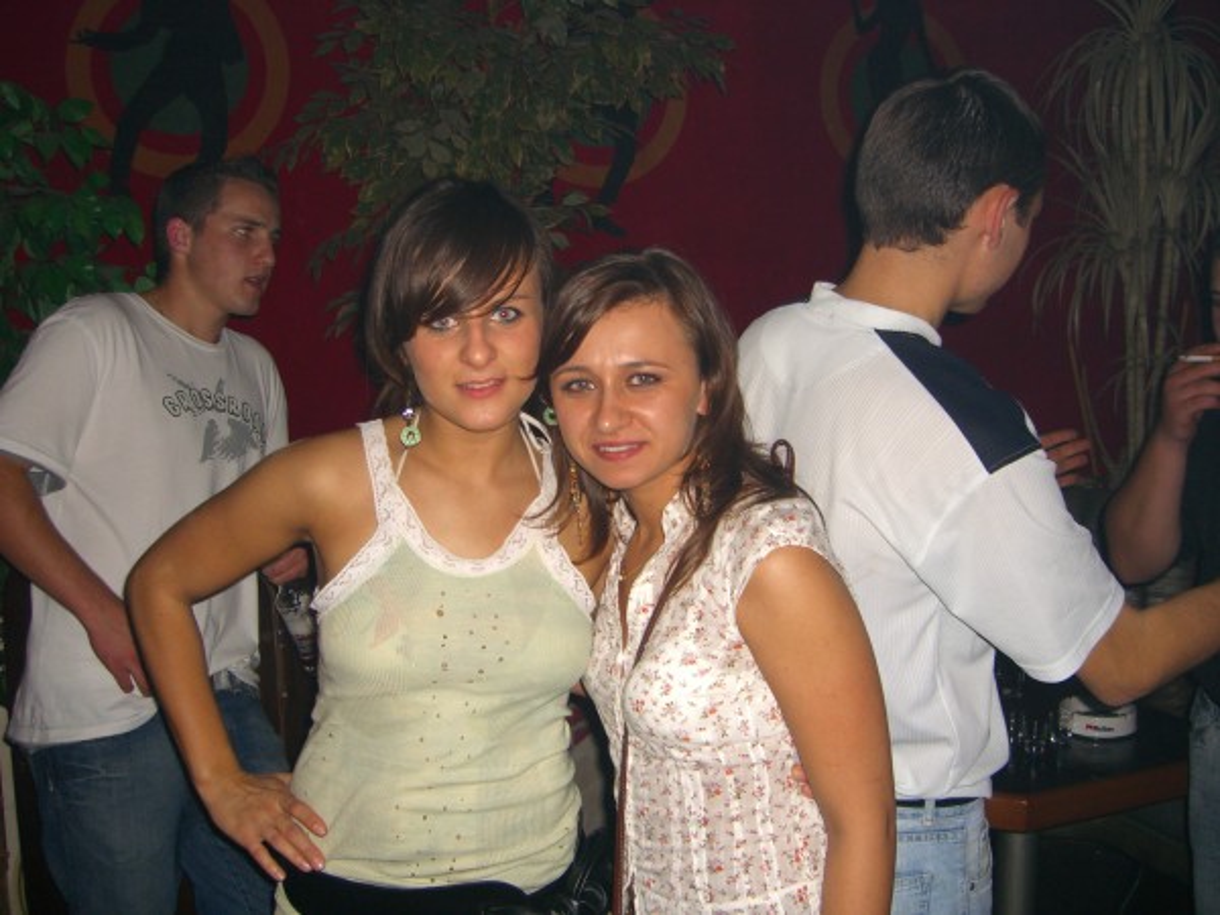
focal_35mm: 38
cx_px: 610
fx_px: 1339
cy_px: 458
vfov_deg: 37.7
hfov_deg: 49.0
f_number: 2.8
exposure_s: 1/60
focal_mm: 7.9
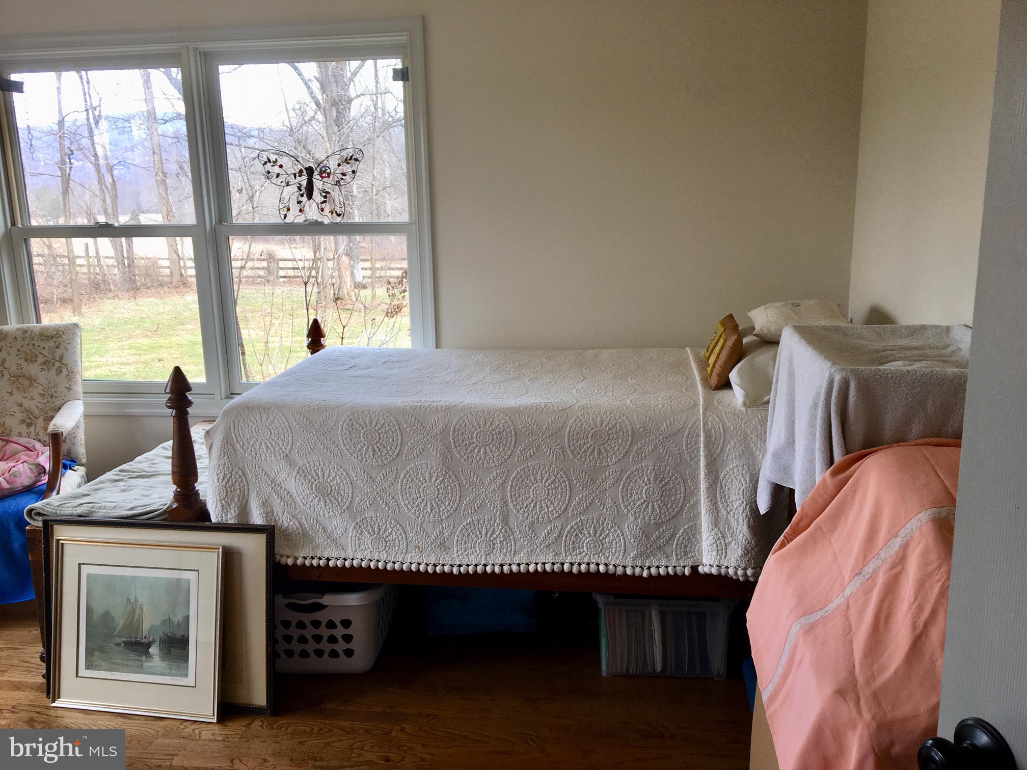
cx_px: 514
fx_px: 860
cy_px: 385
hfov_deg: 61.7
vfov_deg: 48.2
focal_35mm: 29
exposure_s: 1/60
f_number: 2.2
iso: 25
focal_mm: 4.15
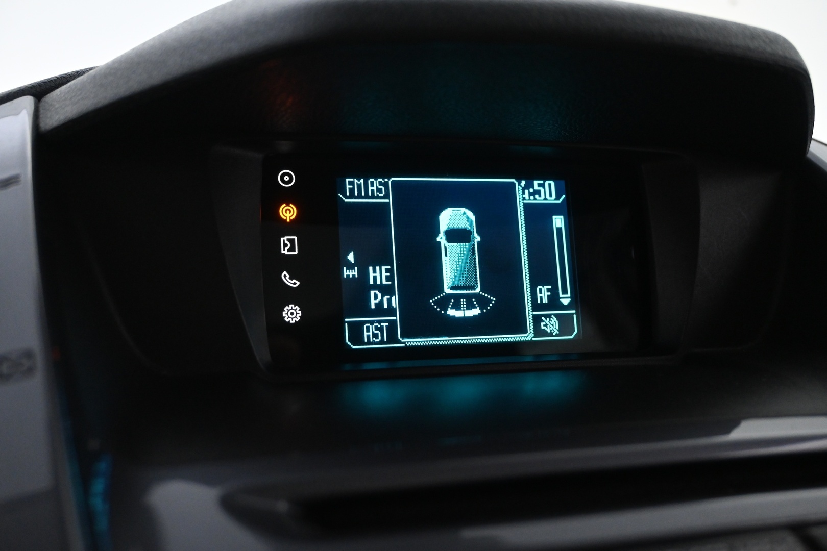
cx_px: 414
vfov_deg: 38.4
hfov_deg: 55.1
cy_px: 276
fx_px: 792
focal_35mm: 34
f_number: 4.2
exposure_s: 1/50
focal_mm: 23
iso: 2500
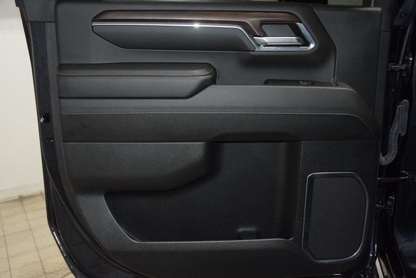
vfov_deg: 36.9
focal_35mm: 36
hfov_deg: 53.1
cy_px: 139
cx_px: 208
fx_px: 416
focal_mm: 24
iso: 2000
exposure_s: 1/125
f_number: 3.8
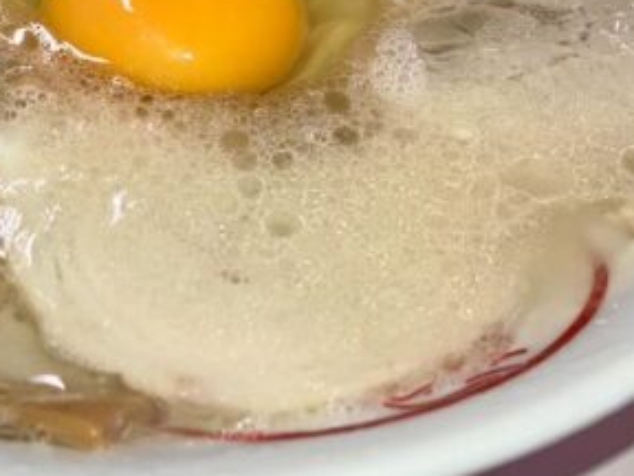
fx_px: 1245
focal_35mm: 68
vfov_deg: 21.3
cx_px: 128
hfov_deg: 28.0
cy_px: 89
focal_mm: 3.99
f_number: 1.8
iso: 20
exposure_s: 1/42
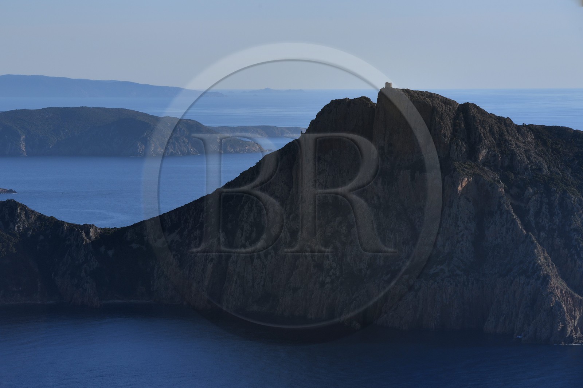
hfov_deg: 13.7
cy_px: 194
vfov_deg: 9.1
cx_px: 292
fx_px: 2429
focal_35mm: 150
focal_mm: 150
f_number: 11
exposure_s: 1/1000
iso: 400
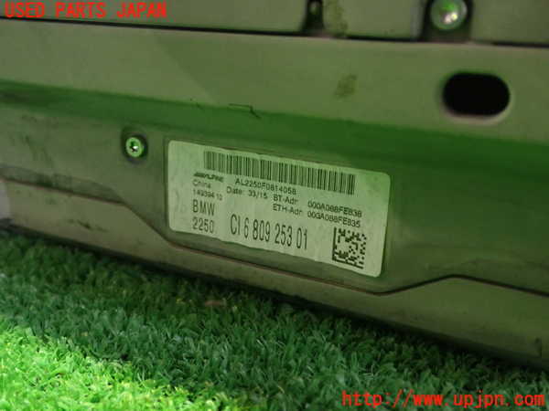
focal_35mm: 38
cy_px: 206
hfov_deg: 49.0
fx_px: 603
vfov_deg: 37.7
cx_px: 274
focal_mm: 6.83
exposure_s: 1/10
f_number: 2.7
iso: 800
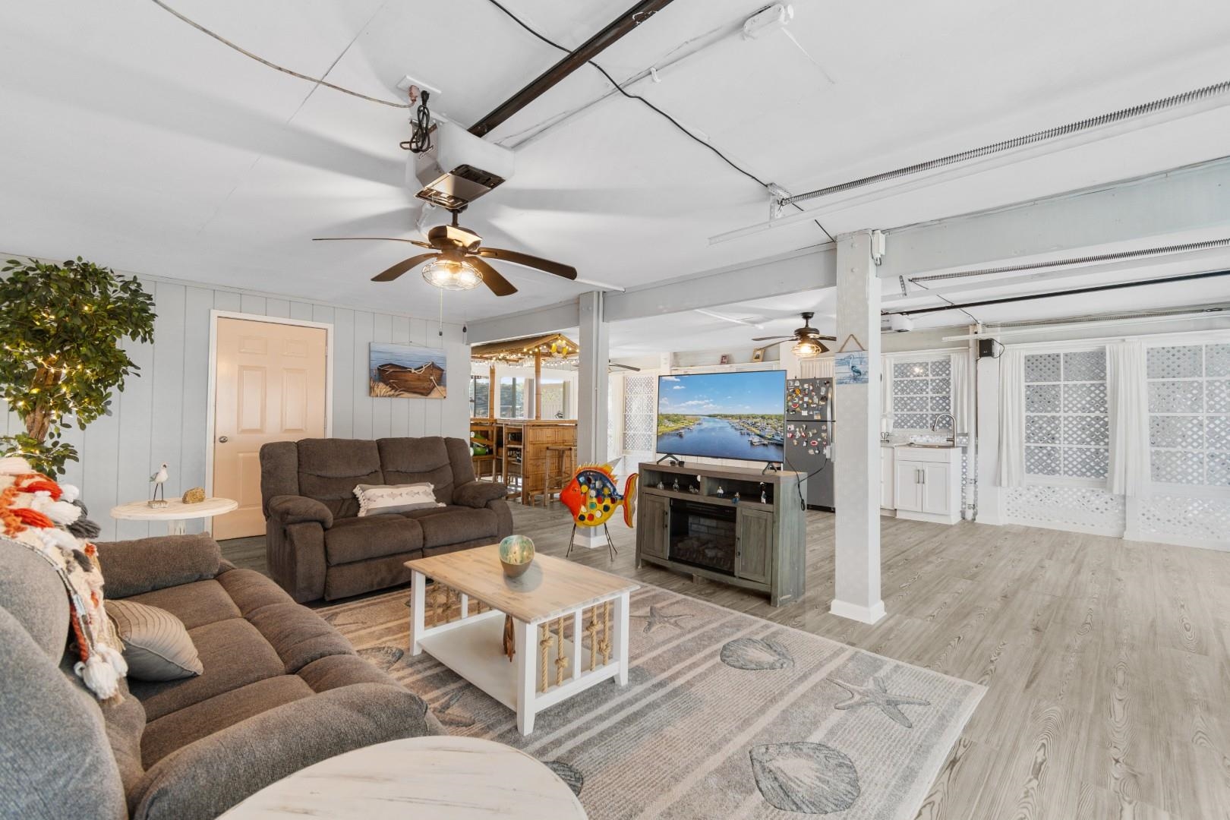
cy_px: 410
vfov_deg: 77.3
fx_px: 512
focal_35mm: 15
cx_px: 615
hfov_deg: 100.4
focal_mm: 10
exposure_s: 1/10
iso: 100
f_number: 4.5
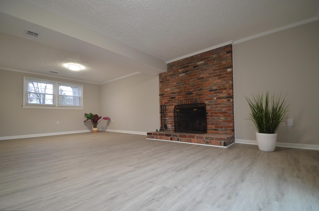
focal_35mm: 16
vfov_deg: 73.4
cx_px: 160
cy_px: 110
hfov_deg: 96.9
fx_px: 141
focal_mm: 10
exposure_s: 1/60
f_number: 4
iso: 800
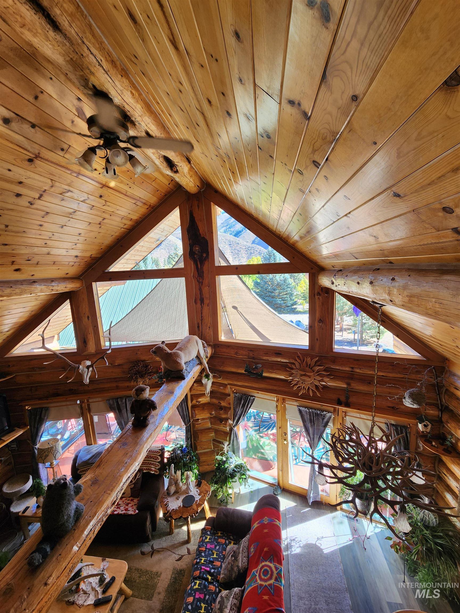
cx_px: 230
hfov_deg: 89.9
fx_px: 230
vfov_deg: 106.2
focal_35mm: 13
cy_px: 306
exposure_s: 1/60
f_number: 2.2
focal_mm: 2.2
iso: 50
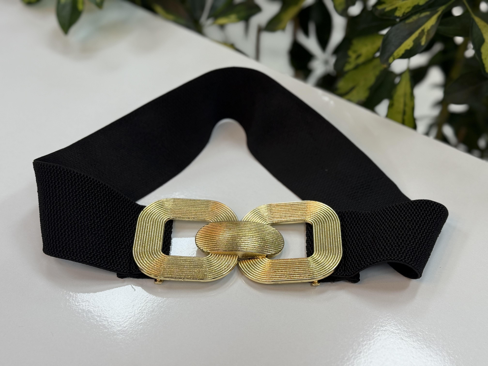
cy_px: 183
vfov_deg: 30.3
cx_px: 244
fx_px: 677
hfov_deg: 39.7
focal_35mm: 48
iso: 50
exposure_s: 1/100
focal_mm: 6.76
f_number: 1.78
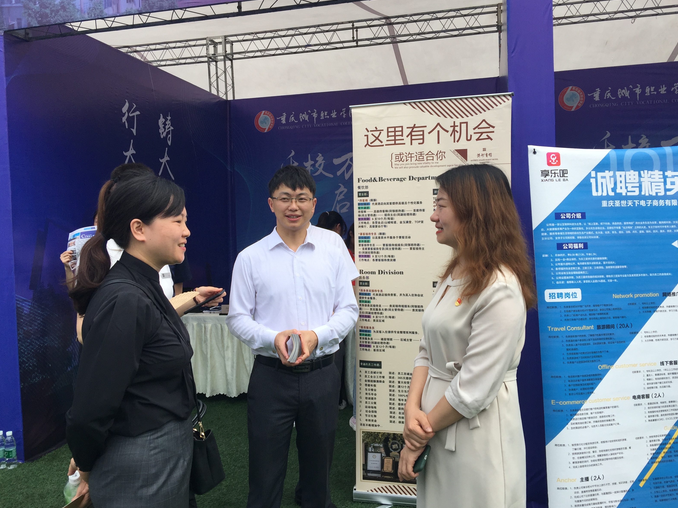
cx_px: 338
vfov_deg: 46.8
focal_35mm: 30
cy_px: 260
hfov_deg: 60.0
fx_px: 588
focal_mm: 4.15
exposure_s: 1/1319
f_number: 2.2
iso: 32
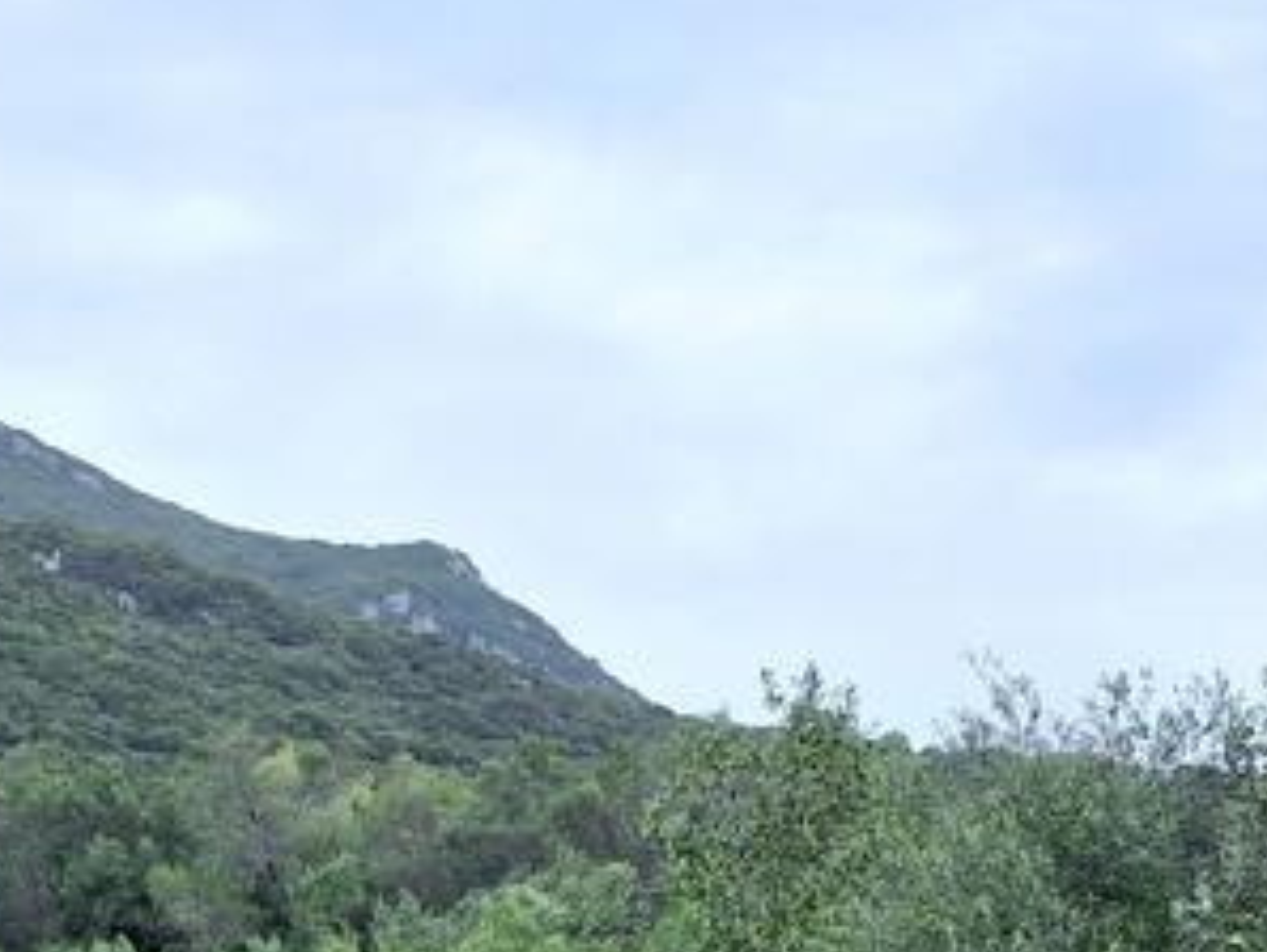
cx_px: 4
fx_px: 2894
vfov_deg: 17.0
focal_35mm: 79
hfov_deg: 23.7
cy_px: 1398
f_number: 1.8
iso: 40
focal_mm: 5.54
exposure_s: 1/921
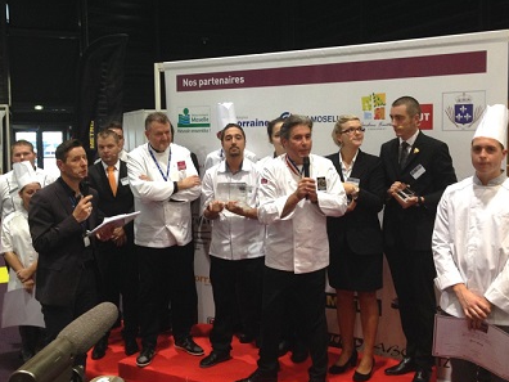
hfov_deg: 51.3
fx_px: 529
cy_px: 193
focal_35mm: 36
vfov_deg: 39.7
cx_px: 275
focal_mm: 4.12
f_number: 2.4
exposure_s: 1/20
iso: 125
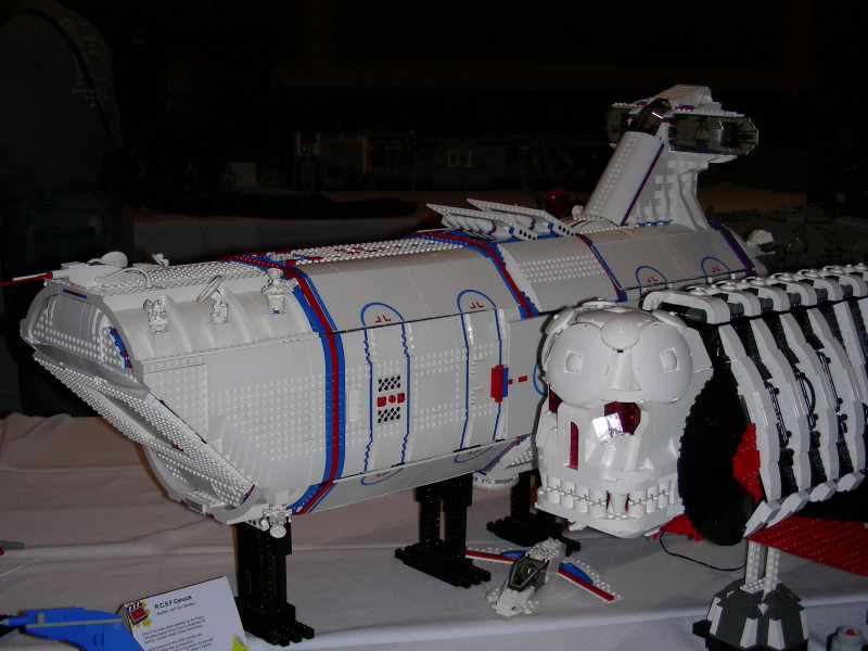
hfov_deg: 36.2
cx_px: 434
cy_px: 326
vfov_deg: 27.5
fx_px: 1329
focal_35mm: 53
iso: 50
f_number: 3.5
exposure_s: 1/60.1
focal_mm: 8.8
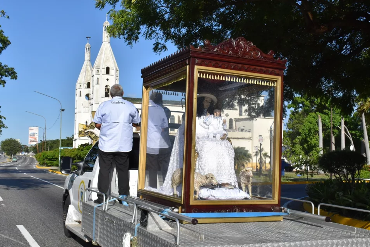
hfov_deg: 43.6
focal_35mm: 45
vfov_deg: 29.8
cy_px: 131
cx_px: 186
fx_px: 462
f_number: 11
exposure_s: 1/500
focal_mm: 28
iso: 200
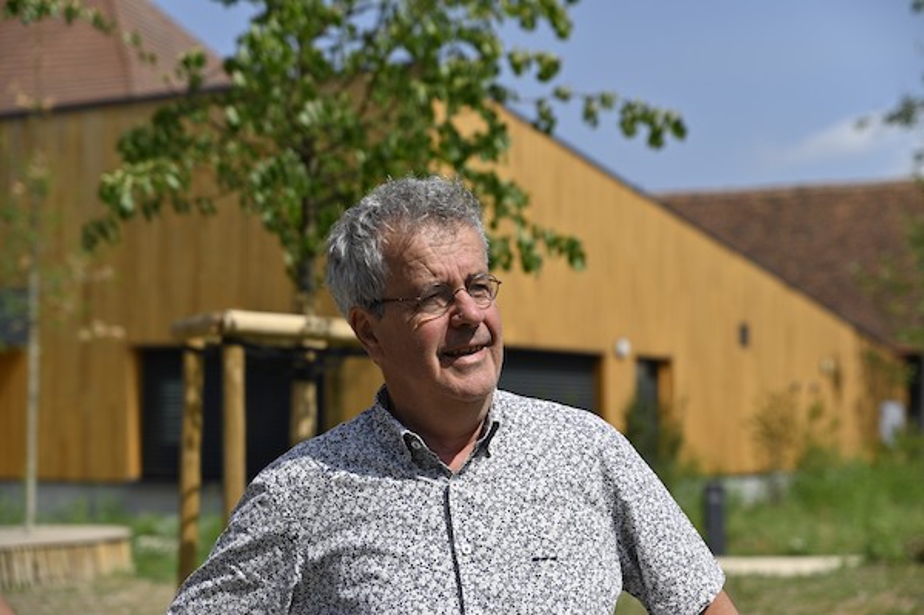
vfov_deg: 19.4
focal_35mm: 70
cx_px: 462
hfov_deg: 28.9
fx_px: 1795
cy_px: 308
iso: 100
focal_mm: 70
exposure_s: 1/2000
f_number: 3.5
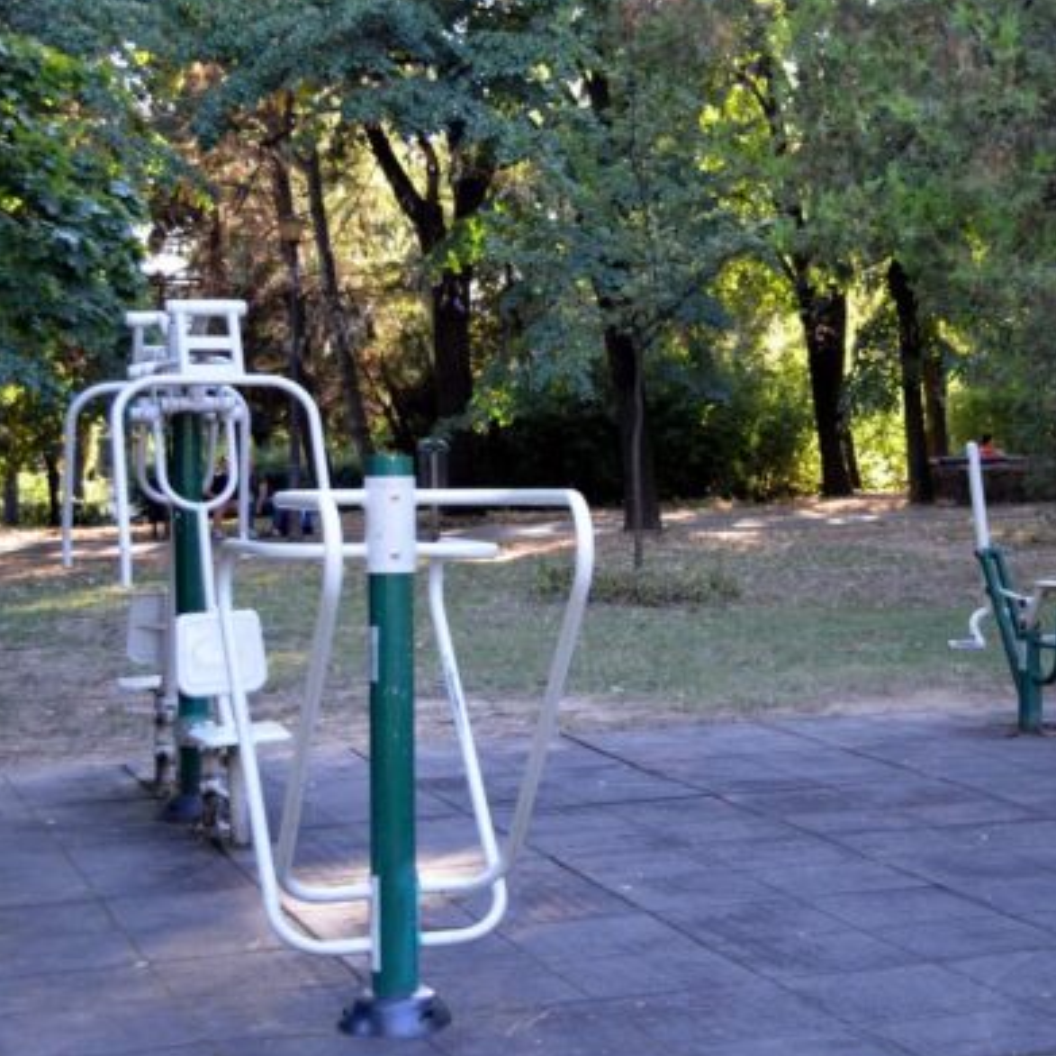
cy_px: 474
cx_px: 905
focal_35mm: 65
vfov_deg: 26.5
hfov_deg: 25.8
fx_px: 2243
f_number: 4.2
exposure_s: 1/80
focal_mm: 26
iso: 400
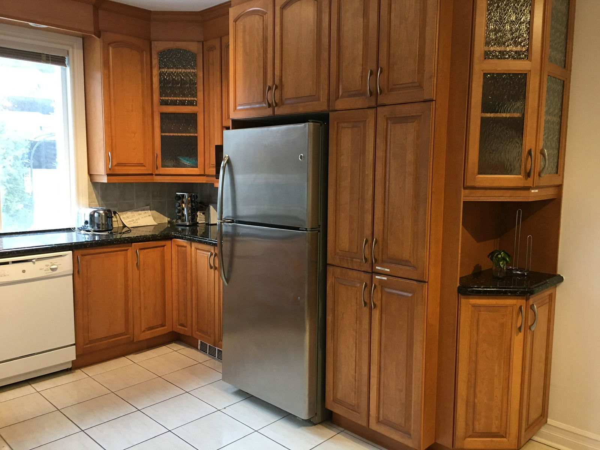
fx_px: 503
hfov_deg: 61.7
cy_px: 225
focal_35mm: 29
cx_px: 300
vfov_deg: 48.2
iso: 50
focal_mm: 4.15
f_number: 2.2
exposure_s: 1/15
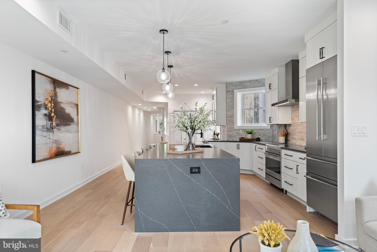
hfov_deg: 73.7
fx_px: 251
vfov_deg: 53.1
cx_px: 188
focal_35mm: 24
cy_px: 126
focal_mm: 24
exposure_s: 1/30
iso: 800
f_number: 4
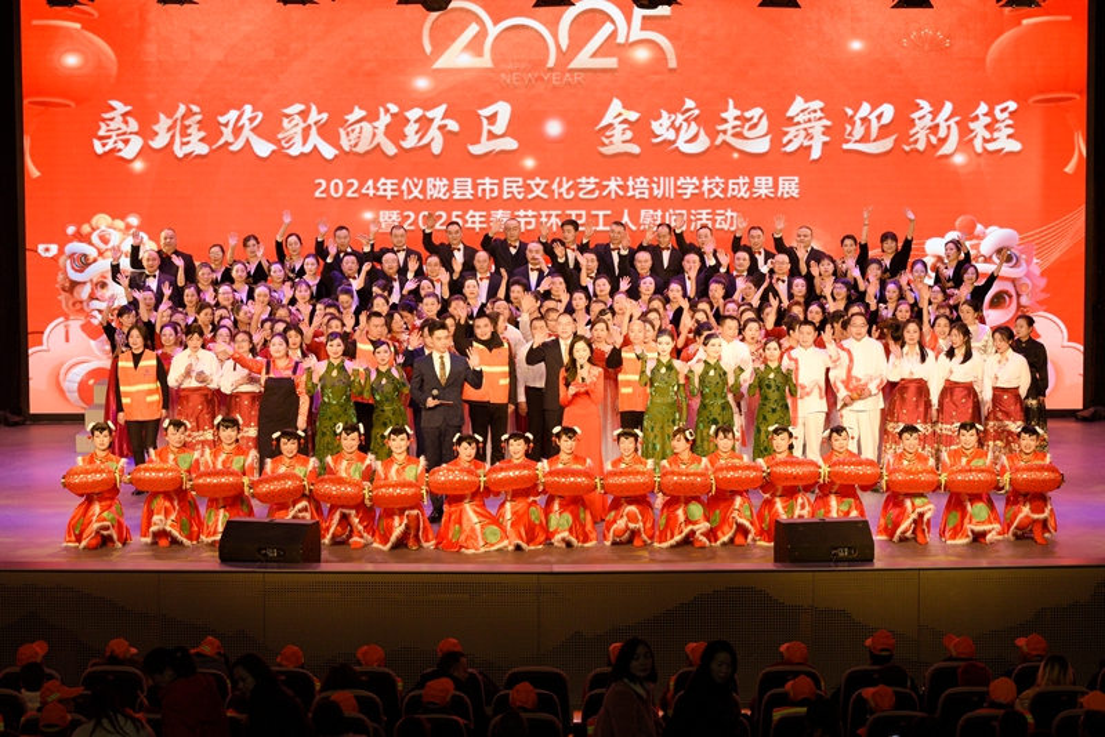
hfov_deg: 28.8
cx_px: 552
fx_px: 2149
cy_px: 368
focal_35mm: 70
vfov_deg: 19.5
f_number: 6.3
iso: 1000
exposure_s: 1/160
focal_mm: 70
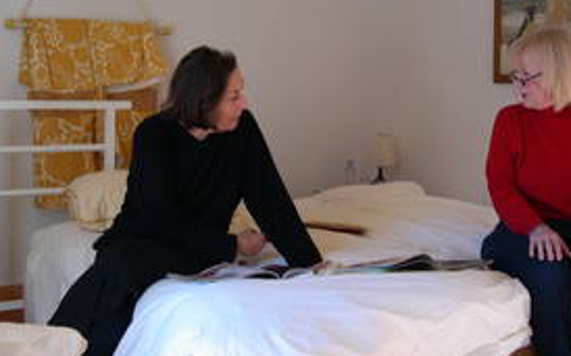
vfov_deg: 24.3
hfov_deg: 38.2
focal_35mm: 53
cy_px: 133
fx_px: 824
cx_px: 302
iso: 100
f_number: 2.8
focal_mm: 8
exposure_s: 1/120
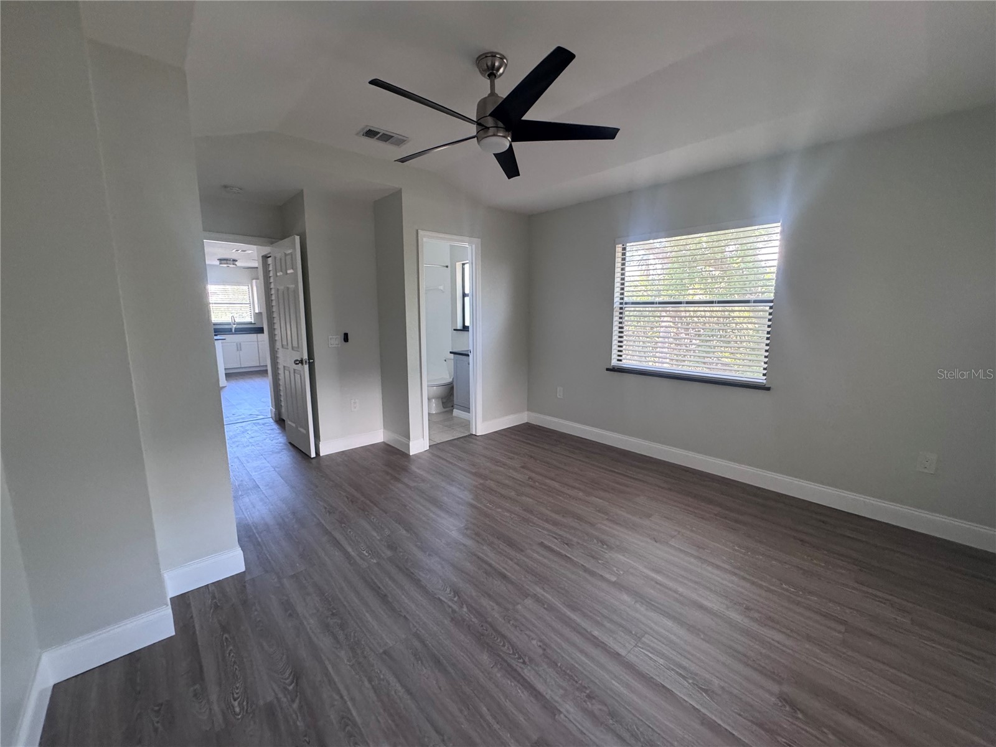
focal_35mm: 14
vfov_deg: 85.7
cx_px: 498
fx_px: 403
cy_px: 374
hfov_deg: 102.1
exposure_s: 1/99
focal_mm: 2.22
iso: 320
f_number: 2.2
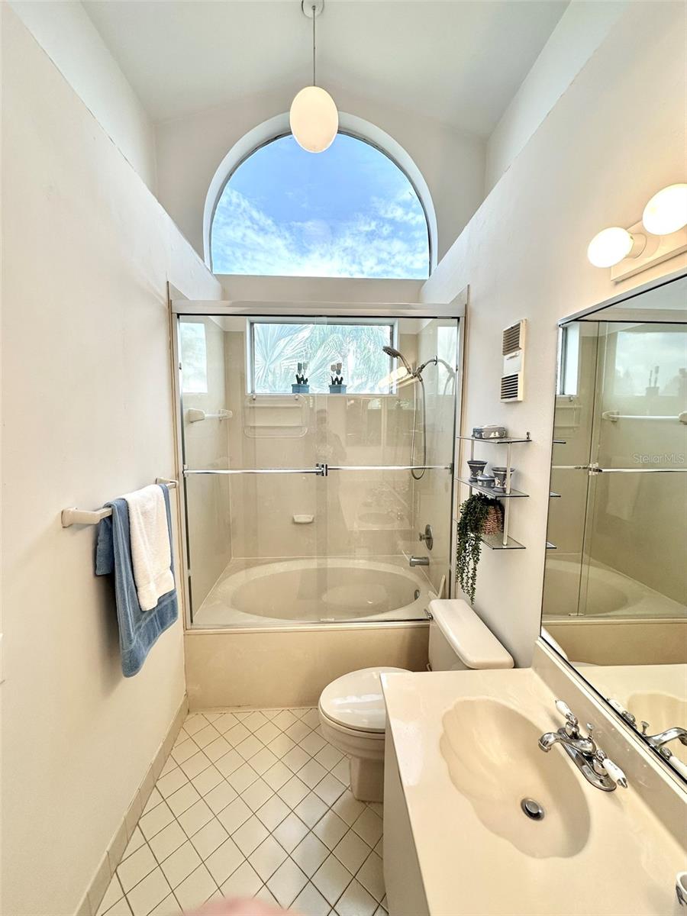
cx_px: 344
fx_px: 370
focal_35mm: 14
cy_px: 458
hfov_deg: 85.7
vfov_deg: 102.1
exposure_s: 1/120
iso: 64
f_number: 2.2
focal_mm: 2.22
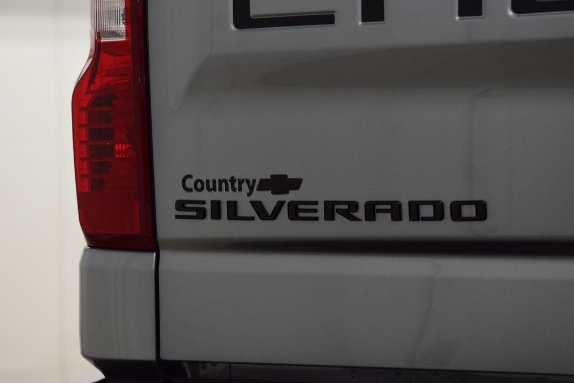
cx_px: 286
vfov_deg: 12.9
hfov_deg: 19.3
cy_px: 192
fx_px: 1690
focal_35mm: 106
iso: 1600
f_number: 4.5
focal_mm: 70
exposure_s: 1/125
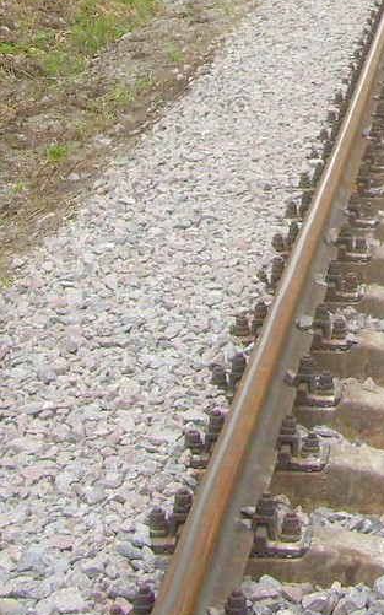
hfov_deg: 11.4
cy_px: -26
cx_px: 613
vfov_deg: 18.5
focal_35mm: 109
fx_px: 1826
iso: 80
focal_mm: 5.7
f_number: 2.9
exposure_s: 1/250
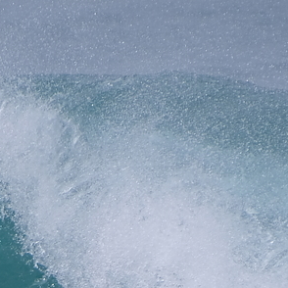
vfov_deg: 0.8
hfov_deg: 0.8
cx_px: 79
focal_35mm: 2079
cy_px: 510
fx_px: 19569
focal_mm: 300
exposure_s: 1/2000
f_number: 6.3
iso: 320
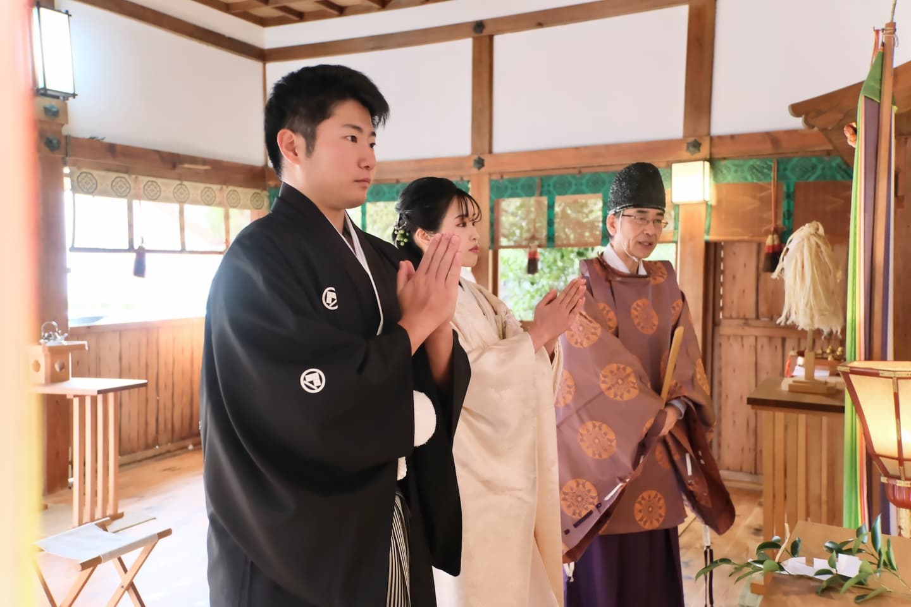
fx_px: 759
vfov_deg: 43.6
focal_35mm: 30
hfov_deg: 61.9
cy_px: 304
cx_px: 456
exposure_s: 1/40
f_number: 2.8
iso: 3200
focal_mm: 20
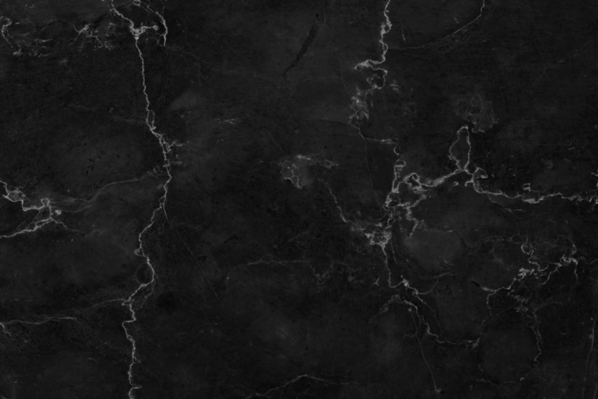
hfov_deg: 19.4
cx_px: 299
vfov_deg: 13.1
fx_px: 1745
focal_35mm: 105
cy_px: 200
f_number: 16
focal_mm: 105
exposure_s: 1/2
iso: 200
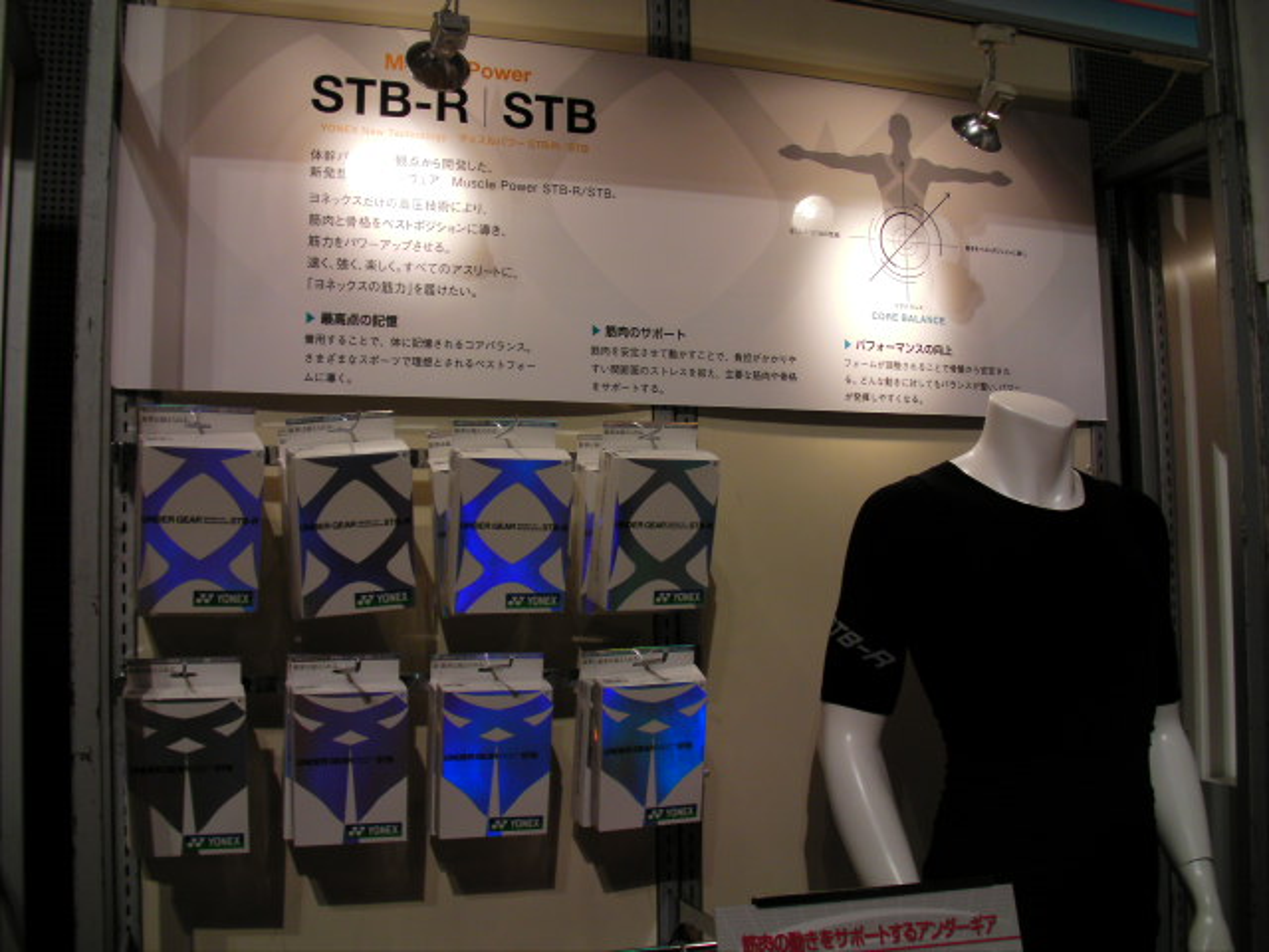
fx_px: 1393
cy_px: 476
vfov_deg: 37.7
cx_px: 634
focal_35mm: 38
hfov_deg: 49.0
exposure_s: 1/57.8
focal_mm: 6.3
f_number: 3.5
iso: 50
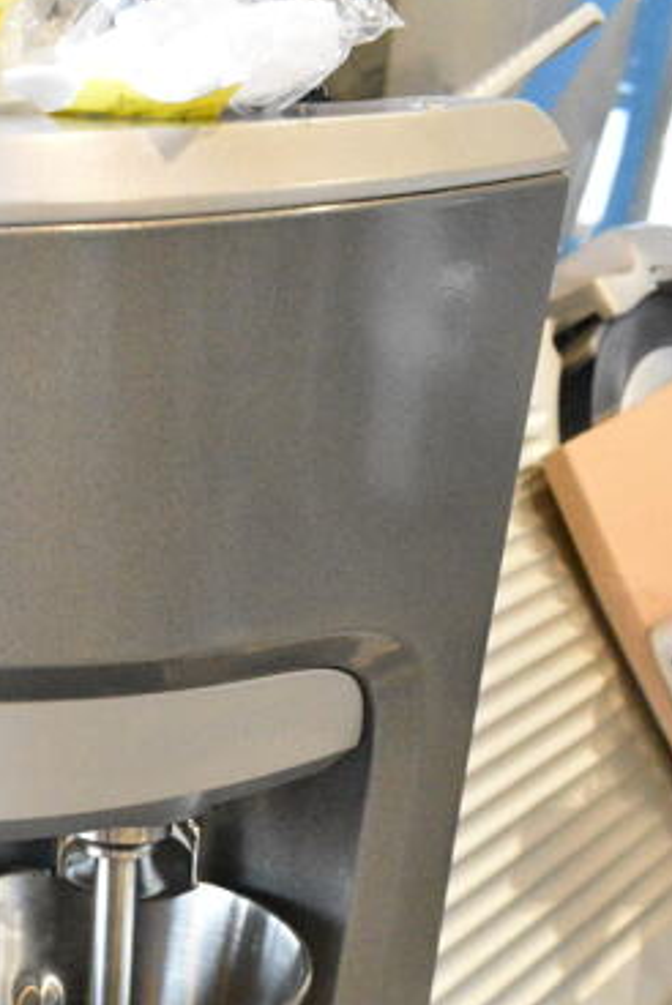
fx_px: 1872
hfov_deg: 19.2
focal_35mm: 67
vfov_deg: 28.2
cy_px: 1009
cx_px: -139
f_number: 8
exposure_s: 1/250
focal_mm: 18
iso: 6400
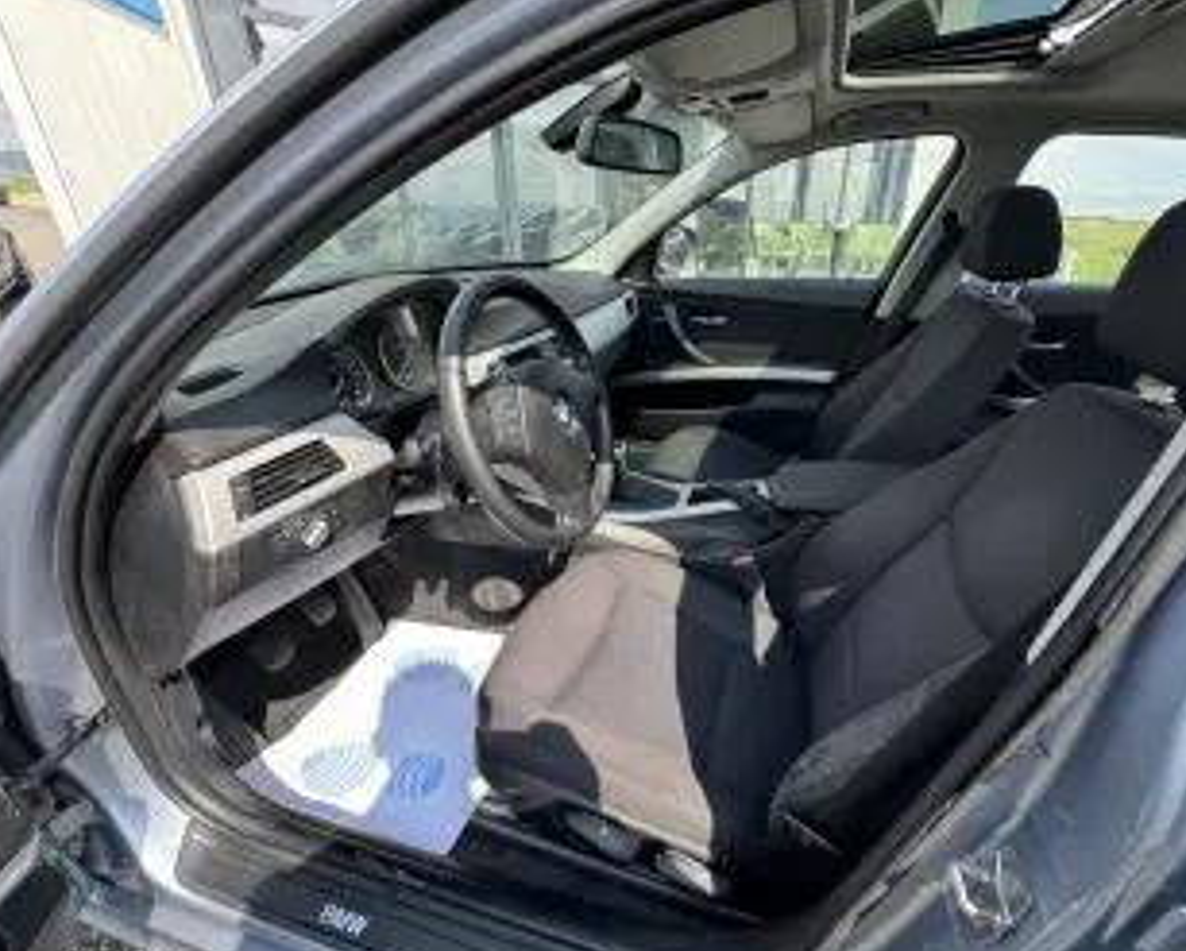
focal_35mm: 16
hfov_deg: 92.7
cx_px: 661
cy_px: 506
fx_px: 562
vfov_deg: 80.3
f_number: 2.2
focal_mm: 2.22
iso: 40
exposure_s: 1/154
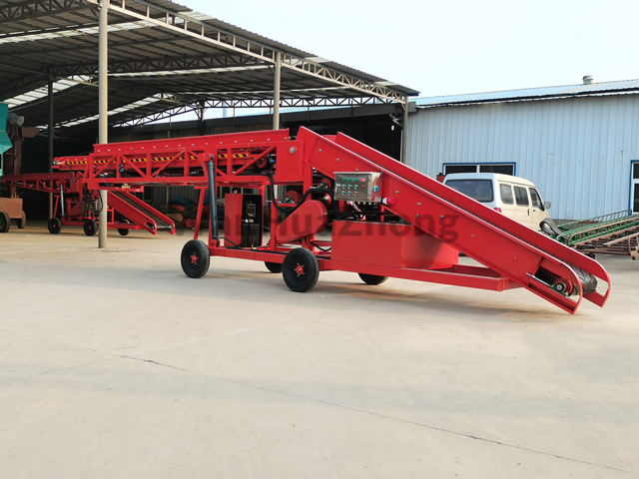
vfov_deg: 40.7
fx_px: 646
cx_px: 320
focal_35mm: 35
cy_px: 240
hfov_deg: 52.6
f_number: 1.8
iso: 50
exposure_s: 1/197
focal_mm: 5.58
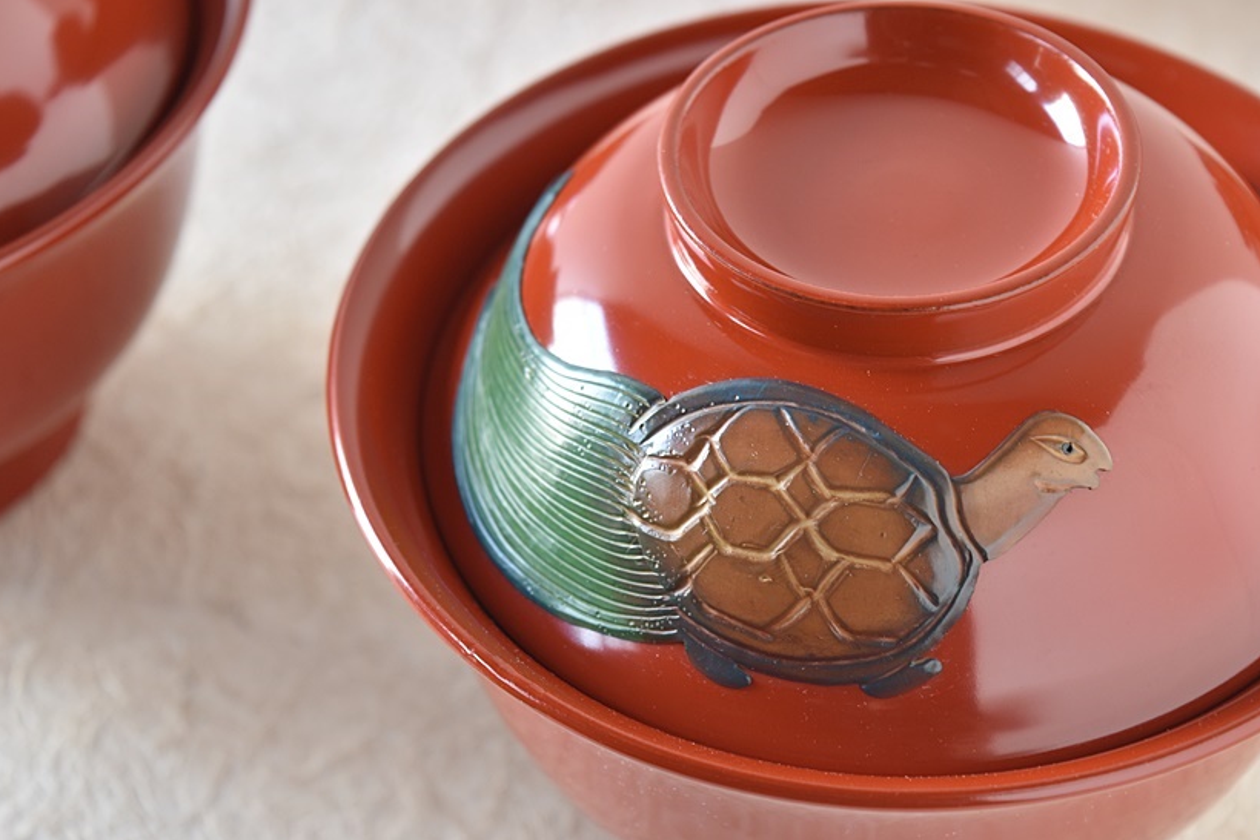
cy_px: 447
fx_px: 3170
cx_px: 636
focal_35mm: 91
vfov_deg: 15.1
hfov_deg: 22.5
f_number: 5.6
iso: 200
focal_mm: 55
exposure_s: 1/4
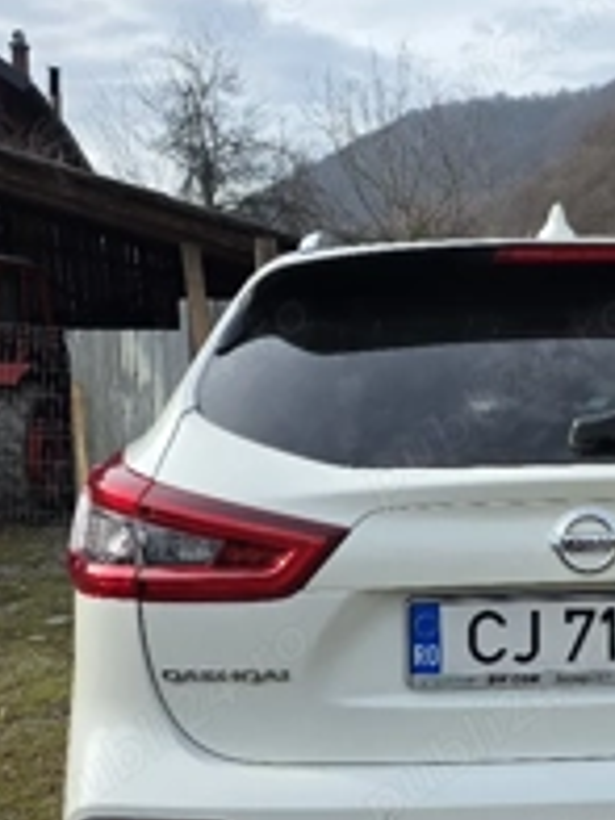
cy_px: 448
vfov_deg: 40.4
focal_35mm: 47
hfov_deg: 29.3
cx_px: 582
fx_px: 1113
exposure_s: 1/3333
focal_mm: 6.3
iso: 80
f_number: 1.7
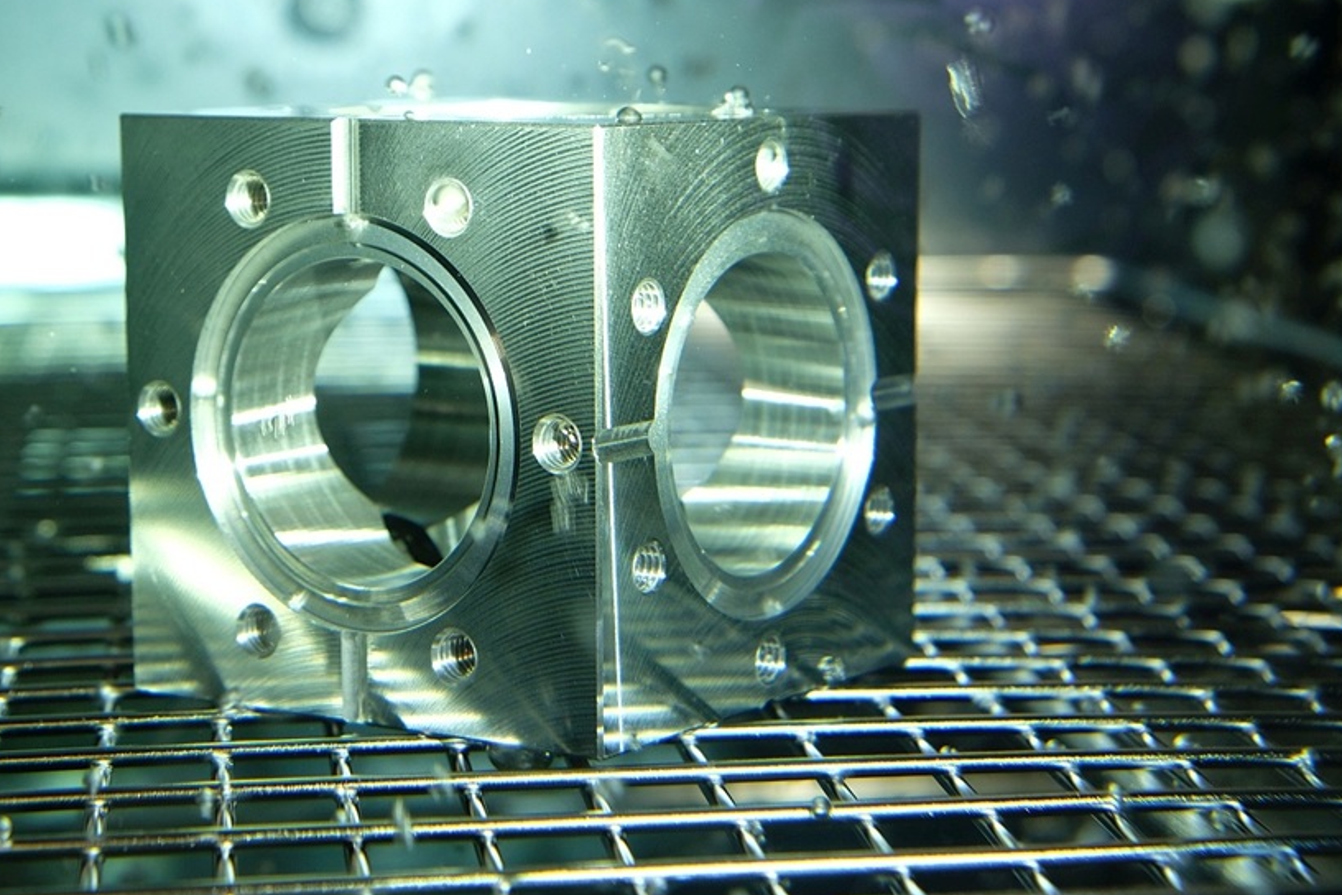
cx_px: 597
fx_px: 2236
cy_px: 395
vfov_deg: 22.6
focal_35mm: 60
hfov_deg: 33.4
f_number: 5.6
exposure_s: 1/60
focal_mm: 32.9
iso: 800
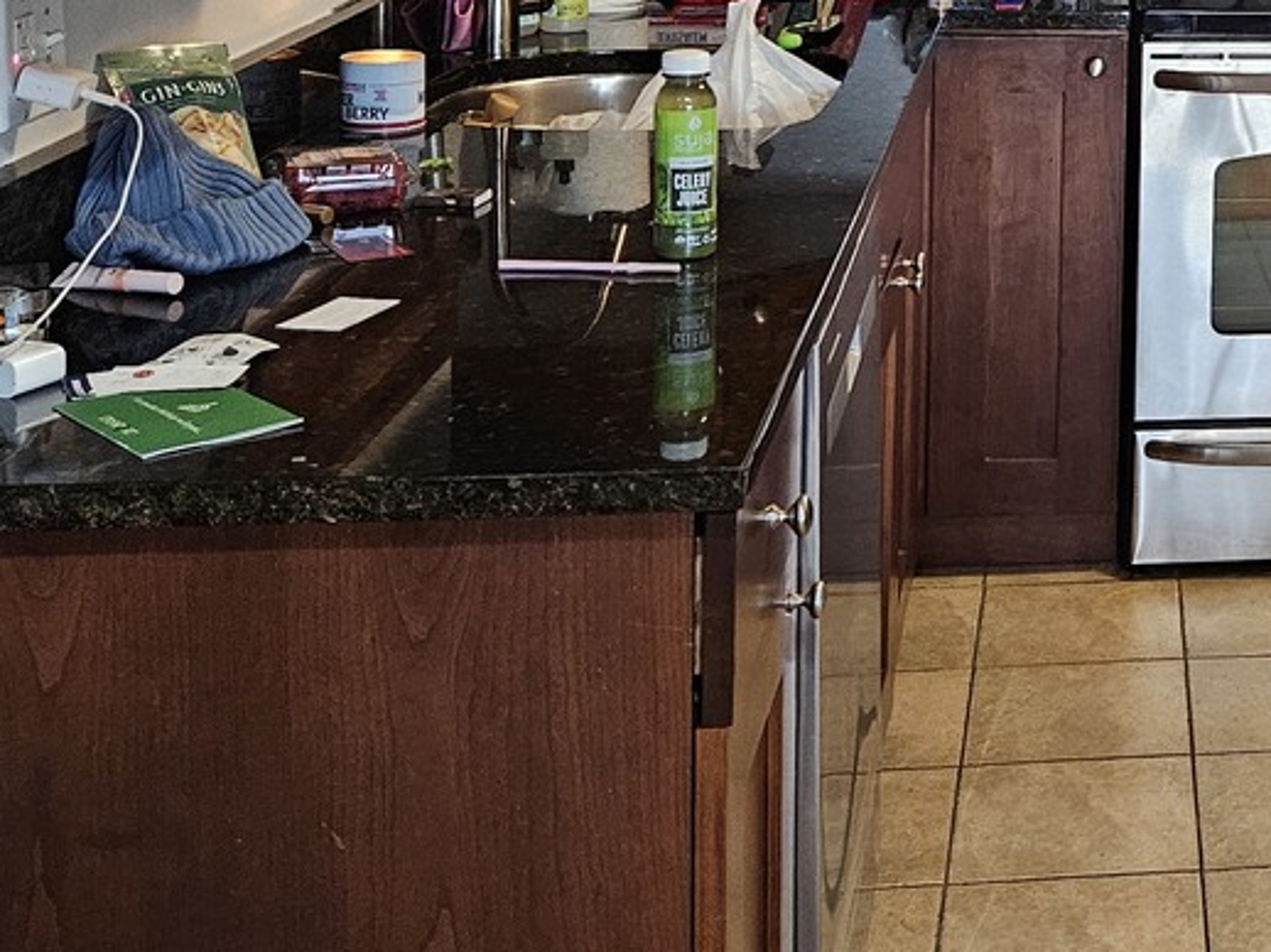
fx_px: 2349
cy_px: -59
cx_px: 1472
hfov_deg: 27.2
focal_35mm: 64
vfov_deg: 21.9
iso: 1000
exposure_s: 1/120
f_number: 1.8
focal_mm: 5.4
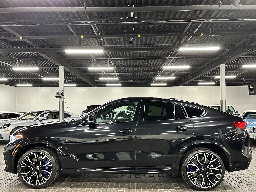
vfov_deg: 56.8
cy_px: 96
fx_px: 177
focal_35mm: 24
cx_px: 128
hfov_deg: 71.6
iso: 400
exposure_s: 1/60
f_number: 1.78
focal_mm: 6.86
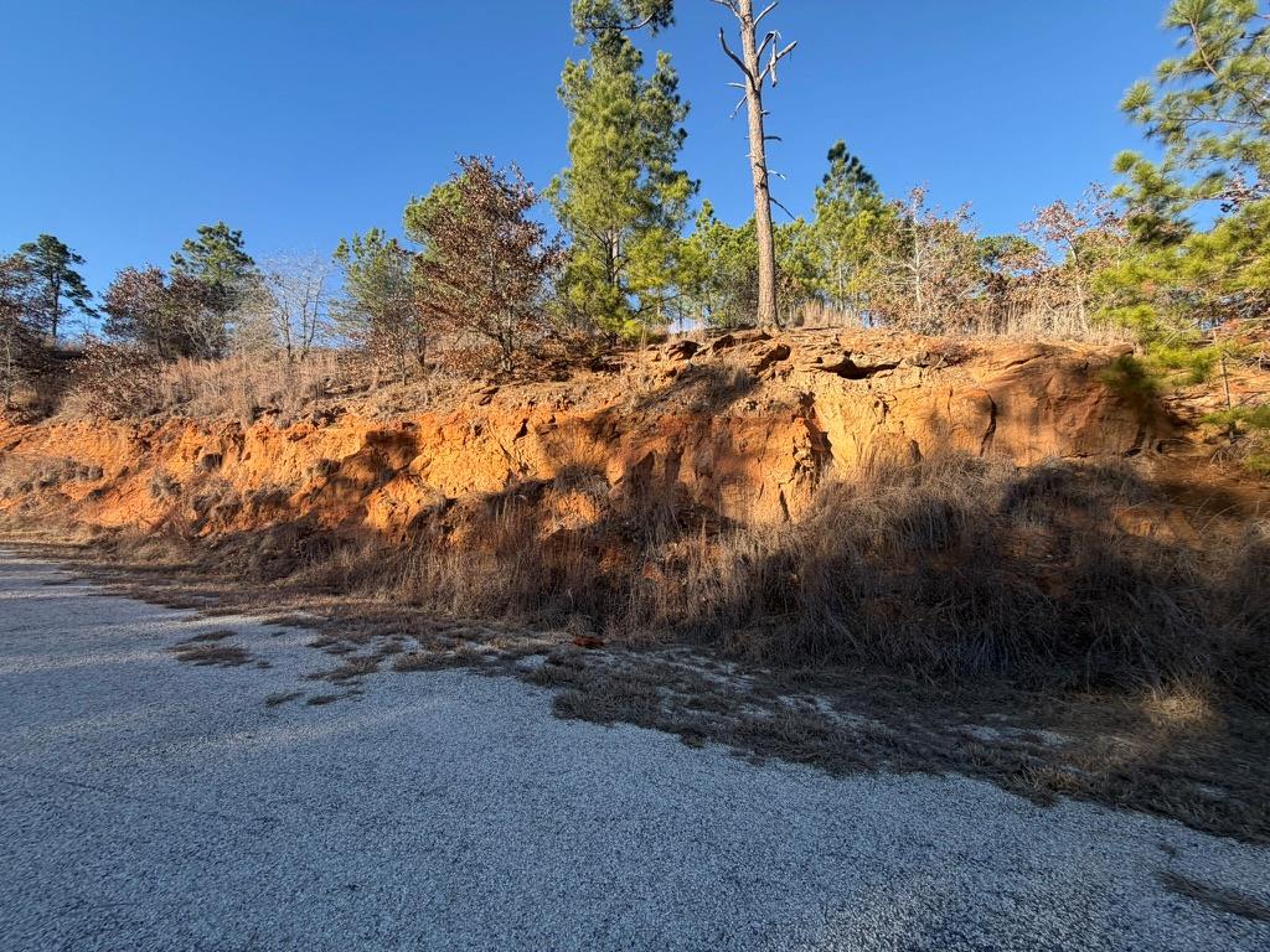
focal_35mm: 14
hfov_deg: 102.1
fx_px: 514
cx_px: 635
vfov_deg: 85.7
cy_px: 476
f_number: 2.2
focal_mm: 2.22
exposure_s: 1/502
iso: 40
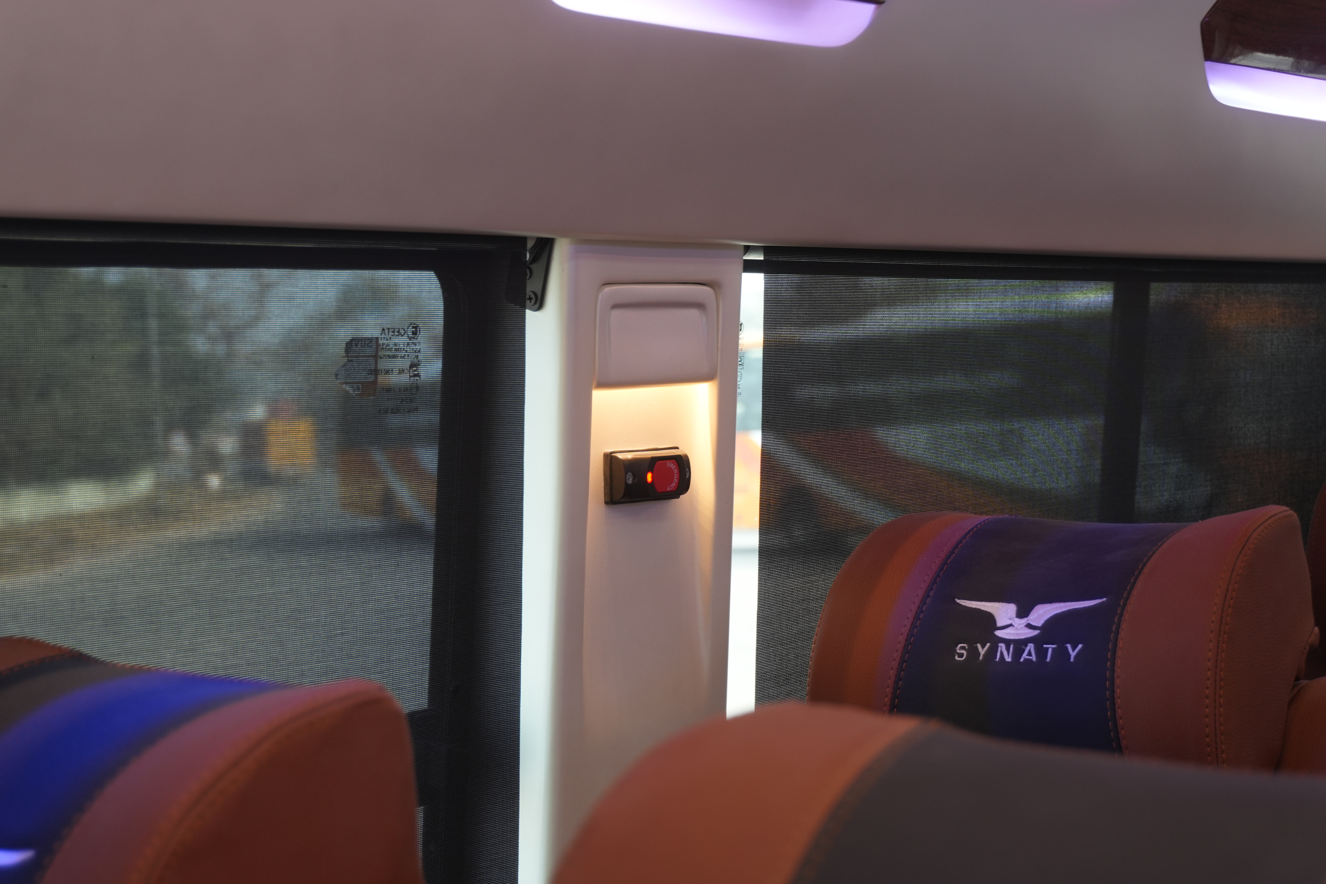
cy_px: 442
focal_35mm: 63
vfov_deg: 21.6
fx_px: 2320
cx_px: 663
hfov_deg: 31.9
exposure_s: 1/100
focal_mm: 42
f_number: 5.6
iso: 320
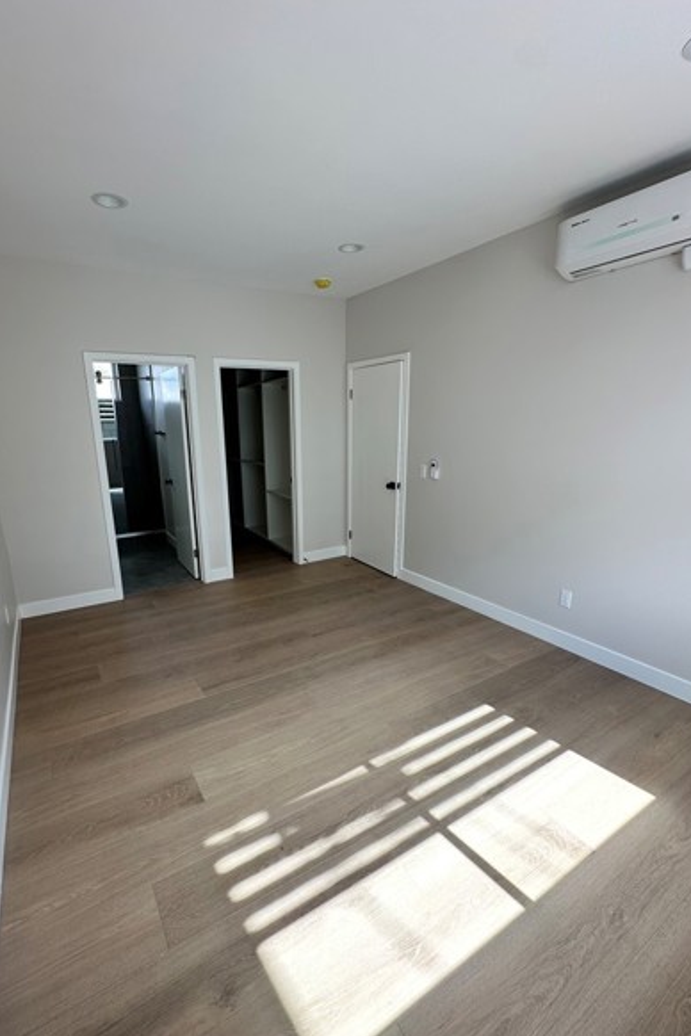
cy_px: 538
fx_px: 461
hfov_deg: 73.6
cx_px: 312
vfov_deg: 96.7
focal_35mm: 16
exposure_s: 1/99
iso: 50
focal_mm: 2.22
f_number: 2.2
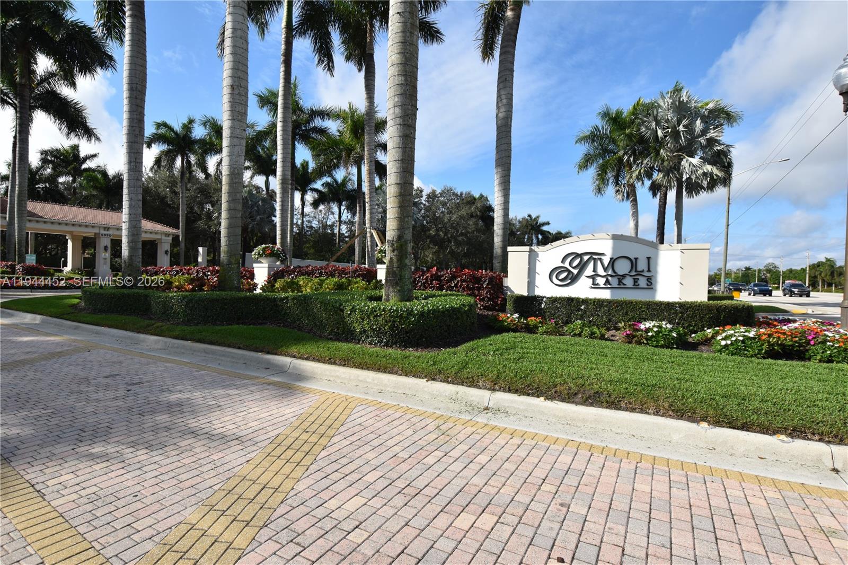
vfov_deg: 67.4
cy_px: 282
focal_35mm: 18
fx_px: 424
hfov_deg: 90.0
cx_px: 424
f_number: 8
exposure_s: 1/500
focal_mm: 12
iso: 200
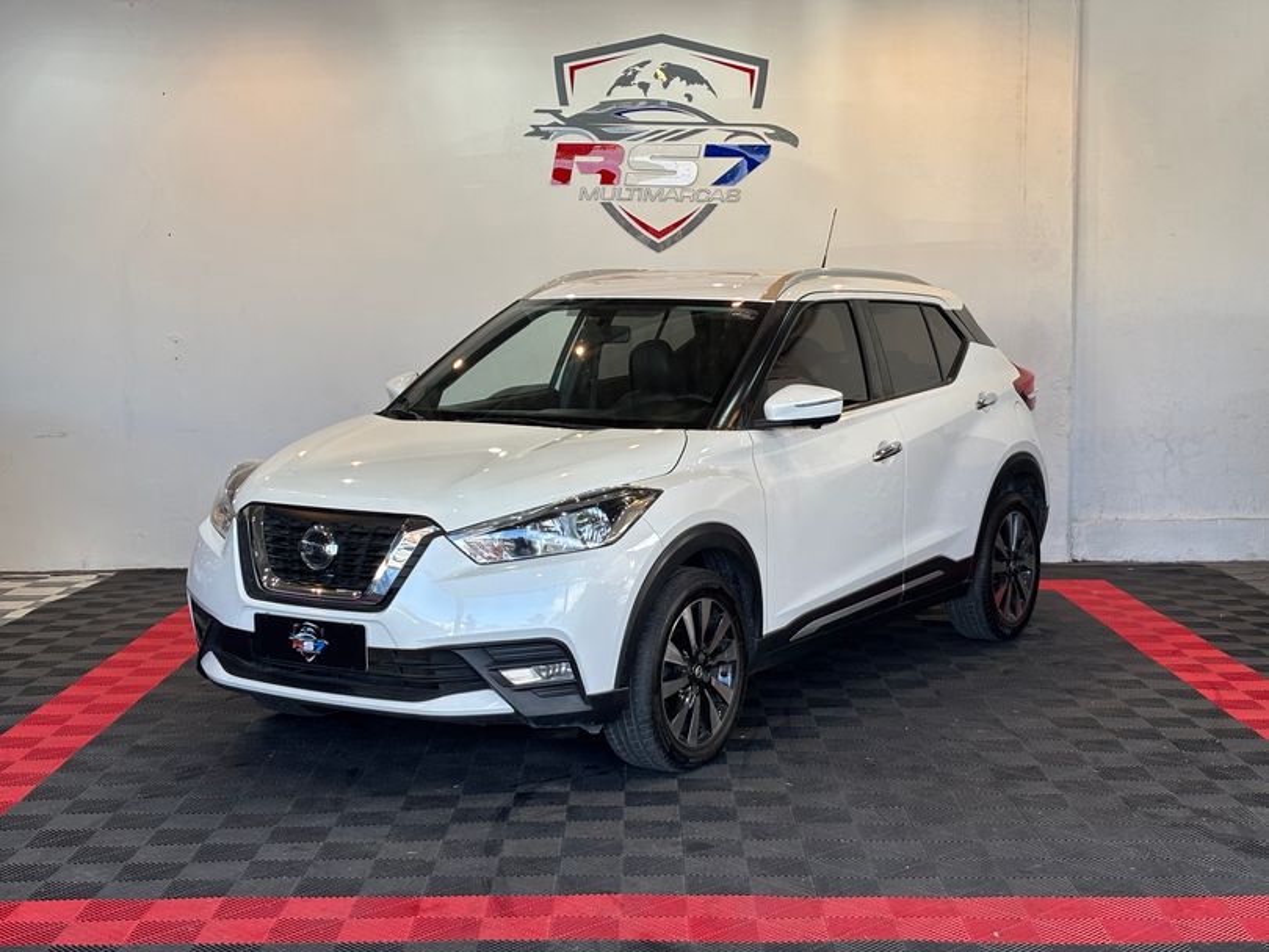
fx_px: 1907
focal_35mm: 52
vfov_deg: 28.0
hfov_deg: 36.8
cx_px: 634
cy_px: 476
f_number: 1.6
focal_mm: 5.96
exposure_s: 1/207
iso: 32
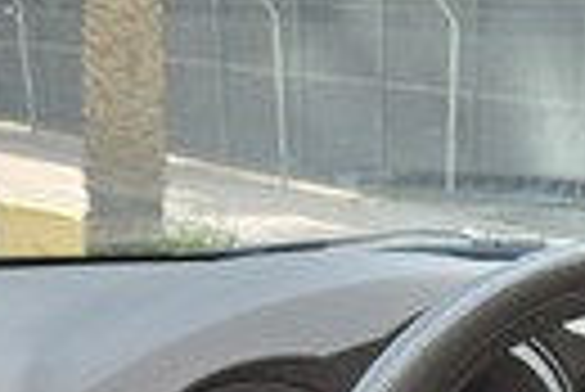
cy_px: 732
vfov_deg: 14.2
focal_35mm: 84
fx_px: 1367
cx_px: 821
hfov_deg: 21.2
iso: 80
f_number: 1.8
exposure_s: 1/859
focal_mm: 5.4
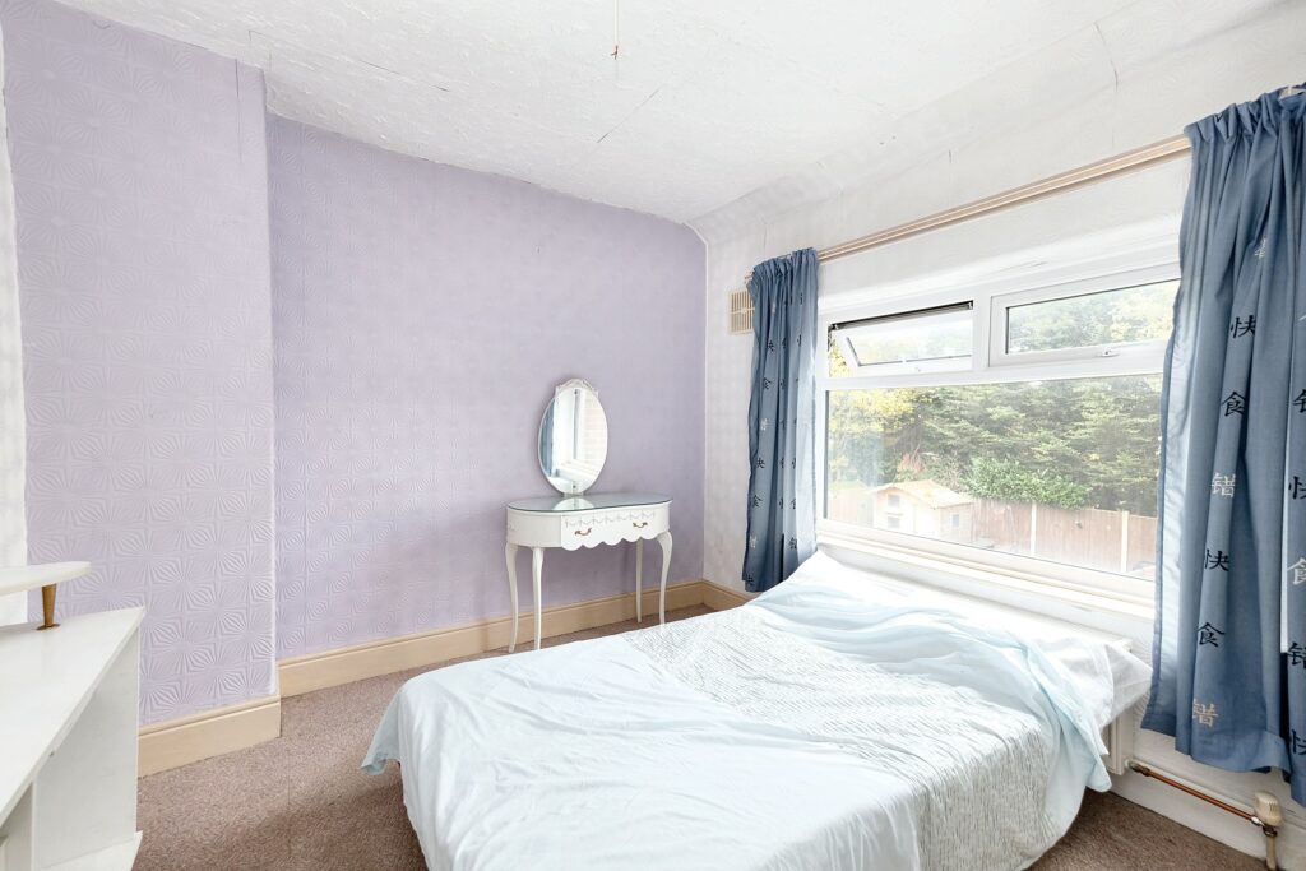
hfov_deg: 100.4
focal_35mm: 15
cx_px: 653
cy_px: 436
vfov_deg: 77.3
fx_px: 544
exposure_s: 1/20
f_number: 4
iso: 800
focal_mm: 10
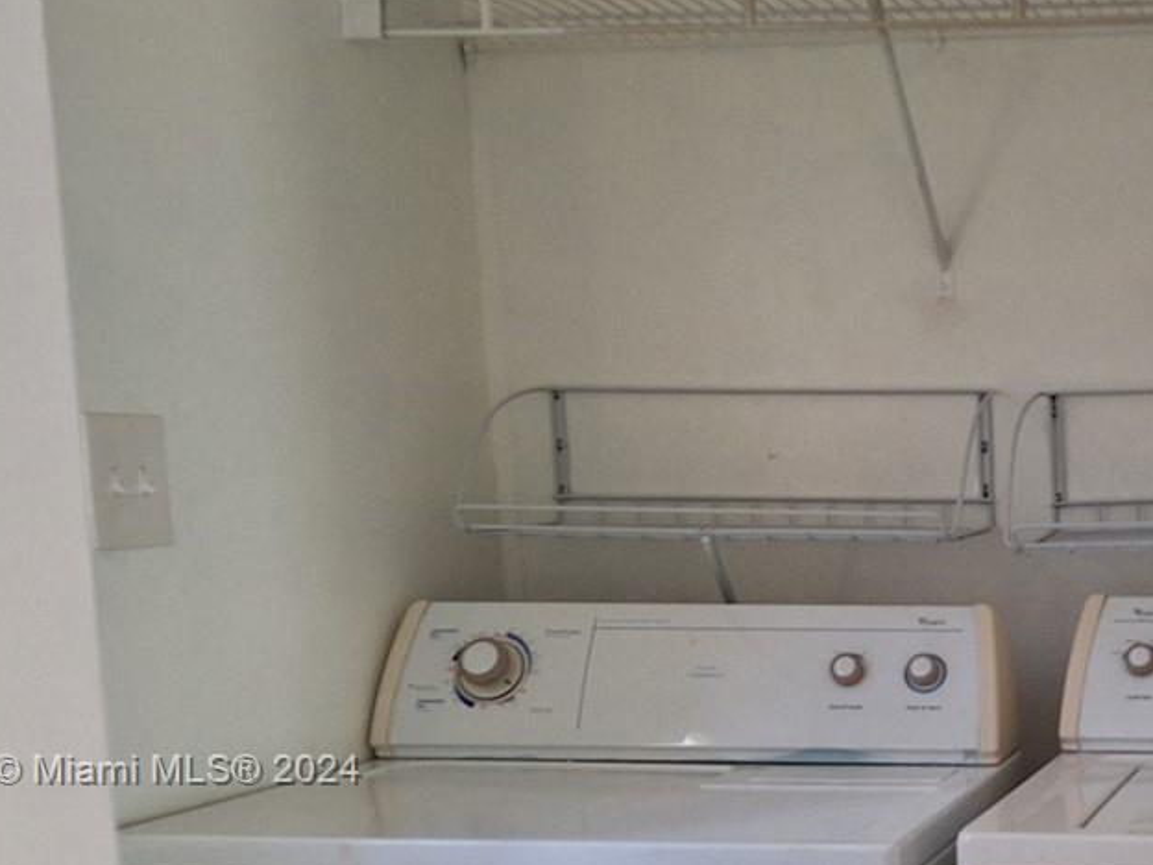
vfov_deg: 24.1
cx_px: 1247
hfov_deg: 29.7
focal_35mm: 59
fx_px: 1965
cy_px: 773
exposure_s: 1/30
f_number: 1.8
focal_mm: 5.54
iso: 200
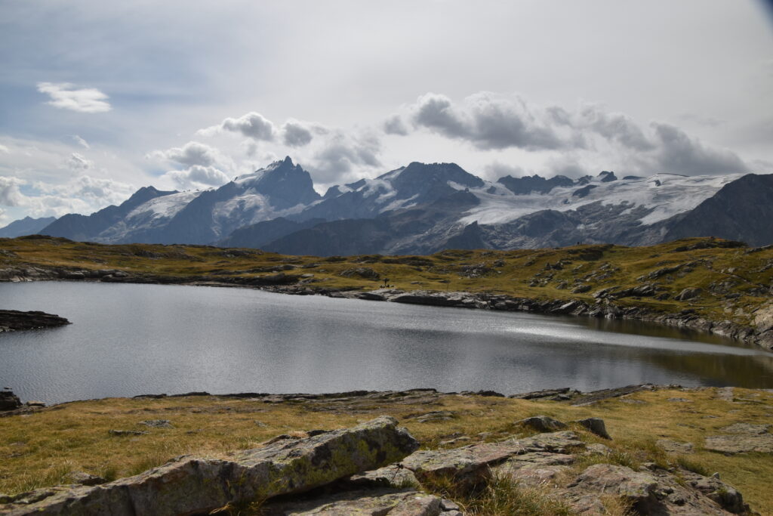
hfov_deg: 73.7
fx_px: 515
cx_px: 386
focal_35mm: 24
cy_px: 258
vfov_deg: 53.1
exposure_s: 1/400
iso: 200
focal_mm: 16
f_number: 10
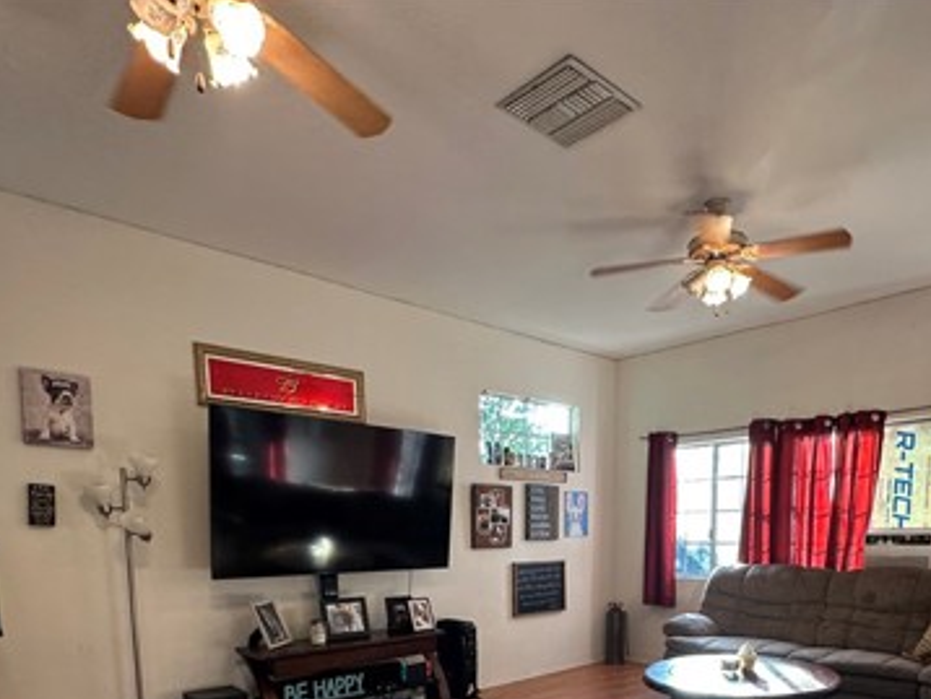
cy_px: 613
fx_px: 673
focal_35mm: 25
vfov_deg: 49.6
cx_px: 562
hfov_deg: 68.6
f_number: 2.2
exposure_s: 1/120
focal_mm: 2.22
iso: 250
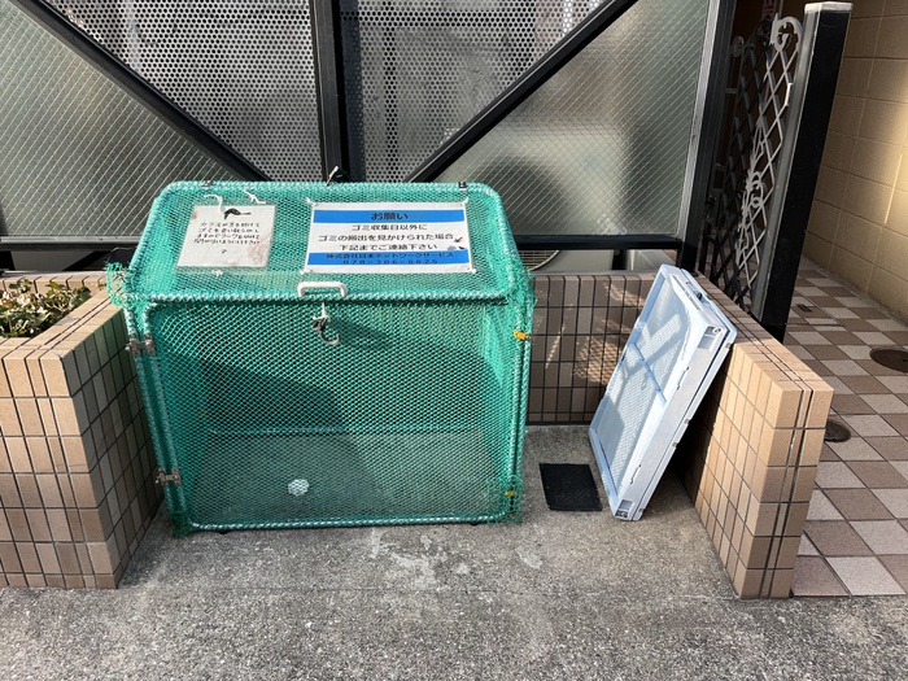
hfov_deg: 67.3
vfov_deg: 53.1
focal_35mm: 26
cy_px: 340
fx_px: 682
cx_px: 454
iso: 50
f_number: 1.6
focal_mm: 5.1
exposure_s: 1/804
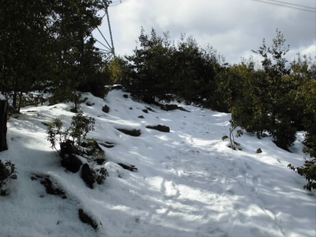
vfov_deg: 37.7
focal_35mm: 38
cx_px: 158
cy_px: 118
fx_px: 347
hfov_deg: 49.0
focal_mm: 6.9
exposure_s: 1/640
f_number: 4.2
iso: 100
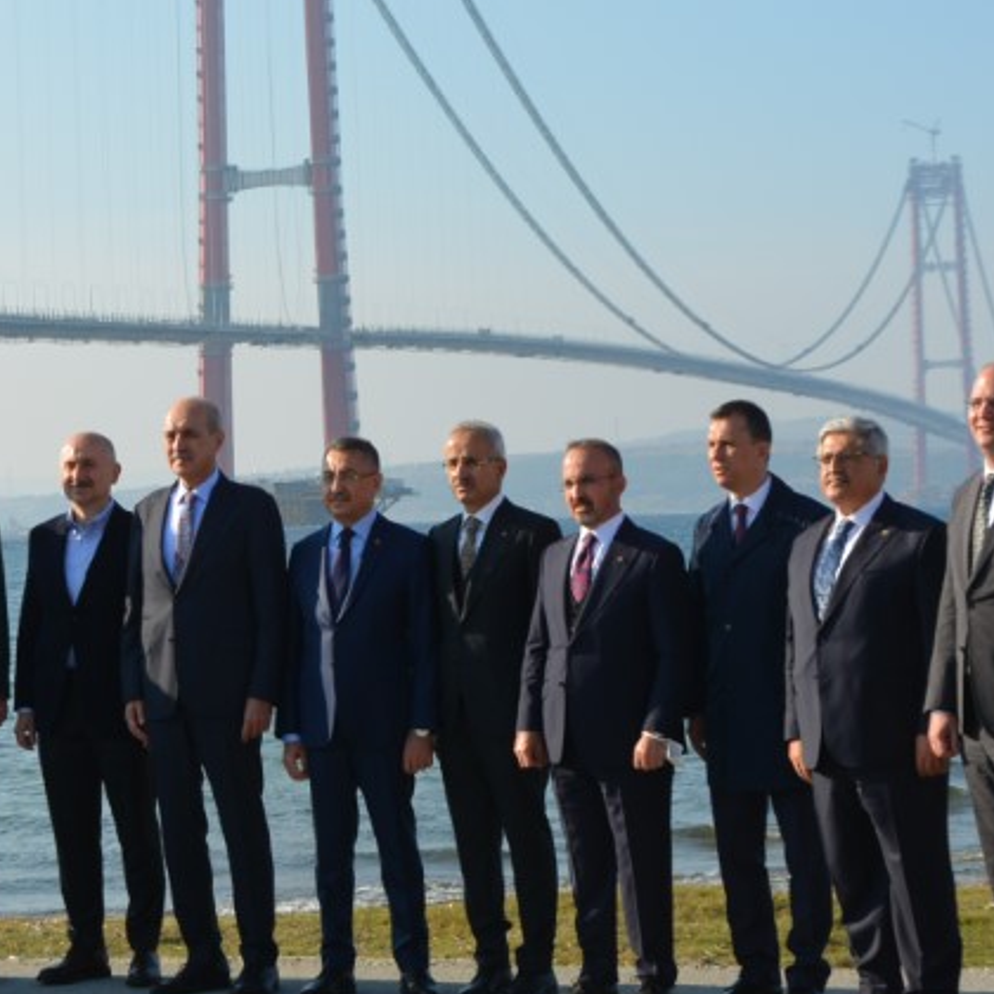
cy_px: 417
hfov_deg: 16.8
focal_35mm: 102
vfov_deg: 17.0
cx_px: 111
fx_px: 3314
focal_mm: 28
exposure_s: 1/250
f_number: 8
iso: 100
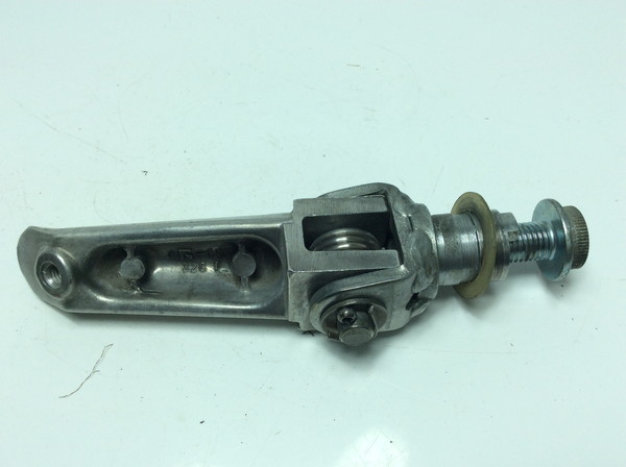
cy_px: 234
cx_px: 313
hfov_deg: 56.9
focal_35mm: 32
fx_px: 578
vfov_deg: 44.0
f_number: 2.4
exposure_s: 1/534
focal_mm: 3.3
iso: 32
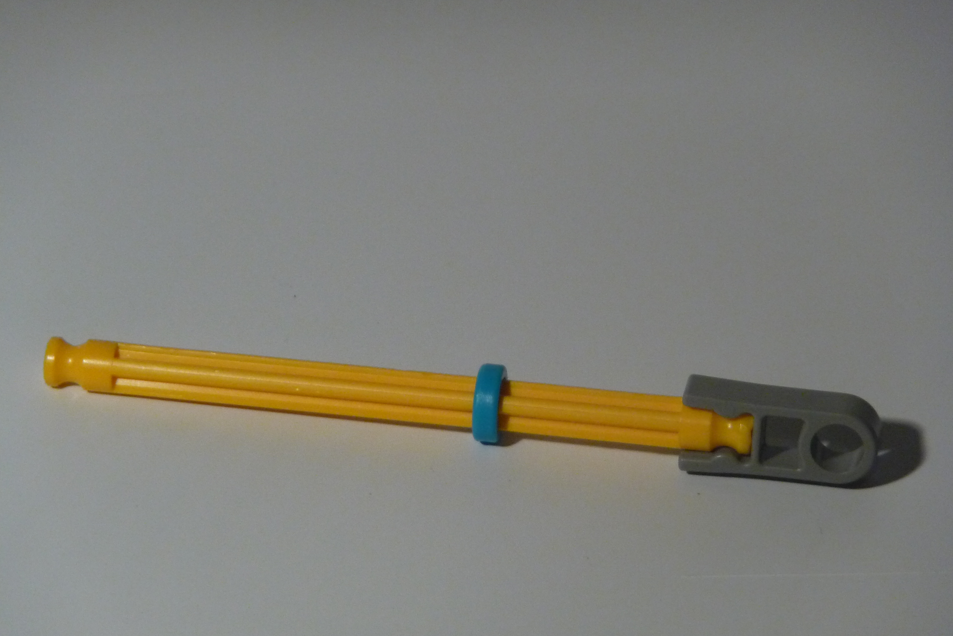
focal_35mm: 275
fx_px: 7280
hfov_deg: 7.5
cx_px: 476
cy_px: 347
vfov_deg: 5.0
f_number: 4.9
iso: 400
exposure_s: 1/50
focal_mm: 45.4
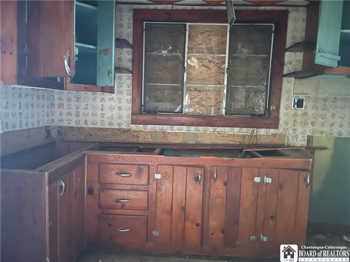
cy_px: 131
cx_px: 175
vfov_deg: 54.9
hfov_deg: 69.4
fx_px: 253
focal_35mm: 25
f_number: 1.6
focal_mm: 5.1
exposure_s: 1/2
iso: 2000
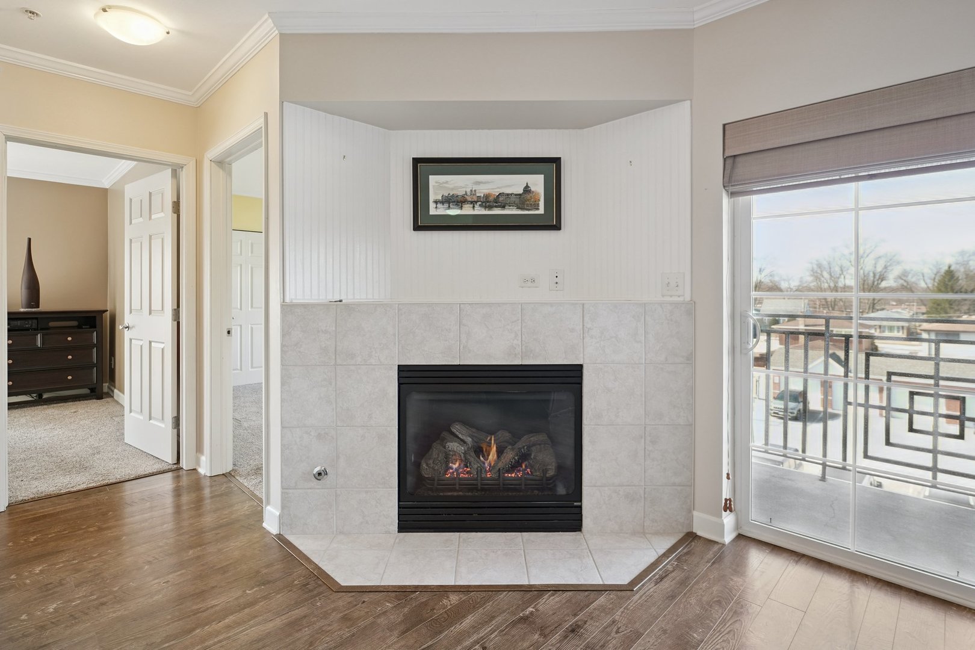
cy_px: 325
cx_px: 488
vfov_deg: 69.2
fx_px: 471
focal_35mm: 17
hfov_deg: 91.9
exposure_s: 1/50
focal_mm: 17.4
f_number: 4
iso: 400
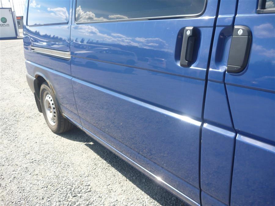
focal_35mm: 28
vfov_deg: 49.7
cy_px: 103
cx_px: 138
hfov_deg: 63.4
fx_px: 222
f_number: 3.3
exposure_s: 1/250
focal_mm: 4.9
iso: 80
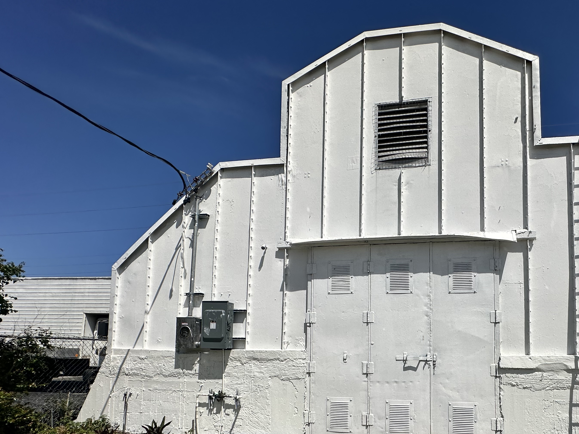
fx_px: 351
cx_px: 392
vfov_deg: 60.1
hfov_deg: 76.1
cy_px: 323
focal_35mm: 21
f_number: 2.2
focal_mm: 2.22
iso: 50
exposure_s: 1/7813
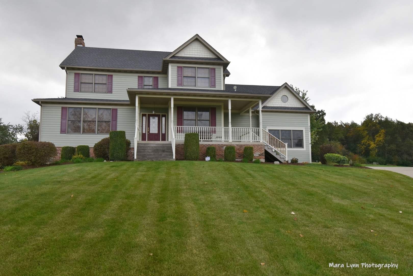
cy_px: 138
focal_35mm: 27
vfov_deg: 47.9
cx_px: 206
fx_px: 310
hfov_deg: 67.4
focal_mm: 18
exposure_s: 1/250
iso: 200
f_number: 8
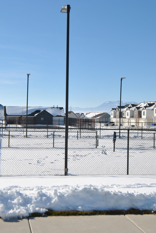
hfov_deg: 28.1
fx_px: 310
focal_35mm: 48
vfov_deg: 41.3
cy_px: 118
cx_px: 58
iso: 100
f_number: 9
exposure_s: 1/320
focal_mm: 21
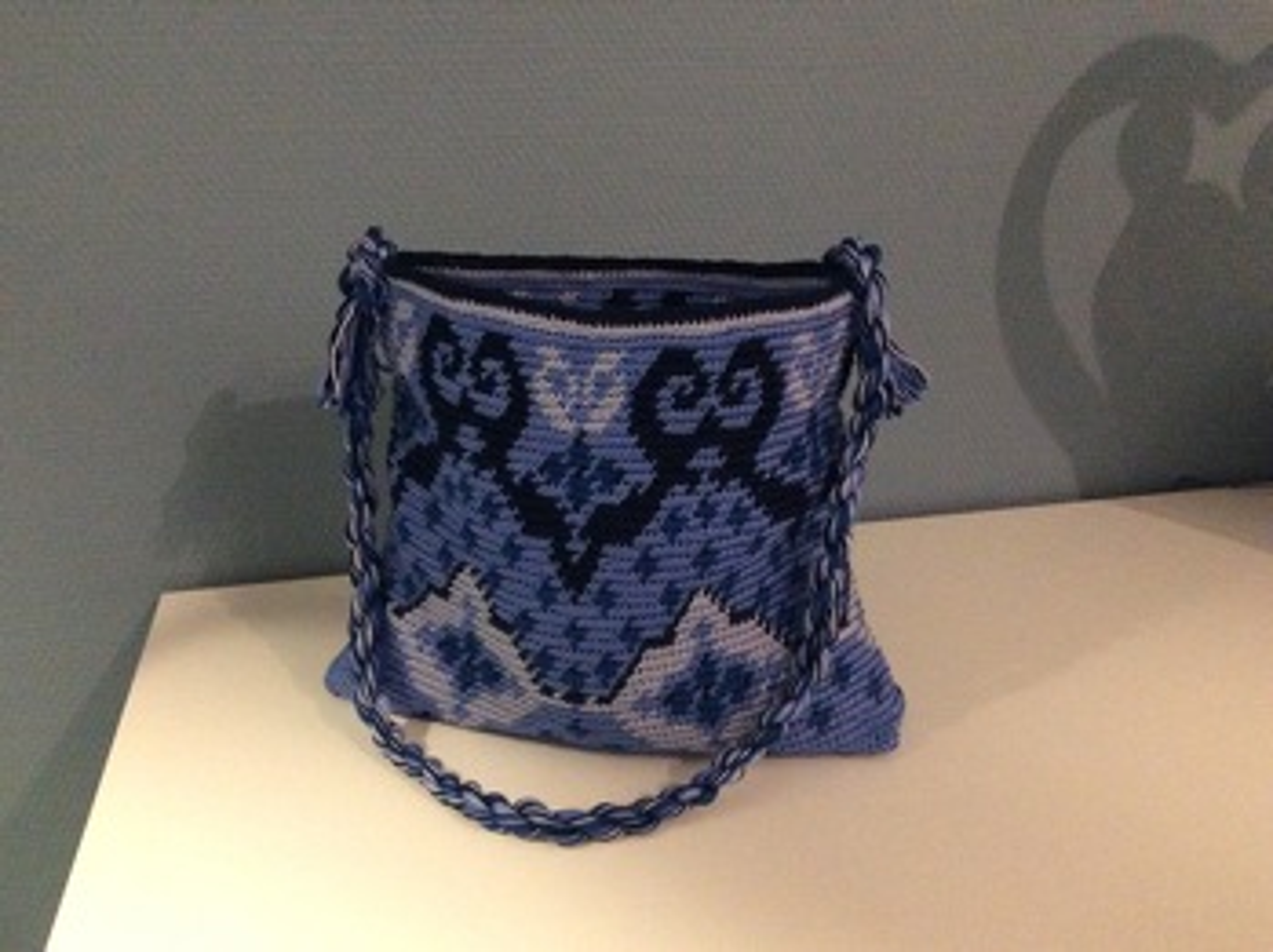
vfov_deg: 44.1
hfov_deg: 56.9
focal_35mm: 32
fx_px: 1176
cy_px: 476
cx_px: 636
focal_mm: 3.3
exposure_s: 1/17
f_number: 2.4
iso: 400
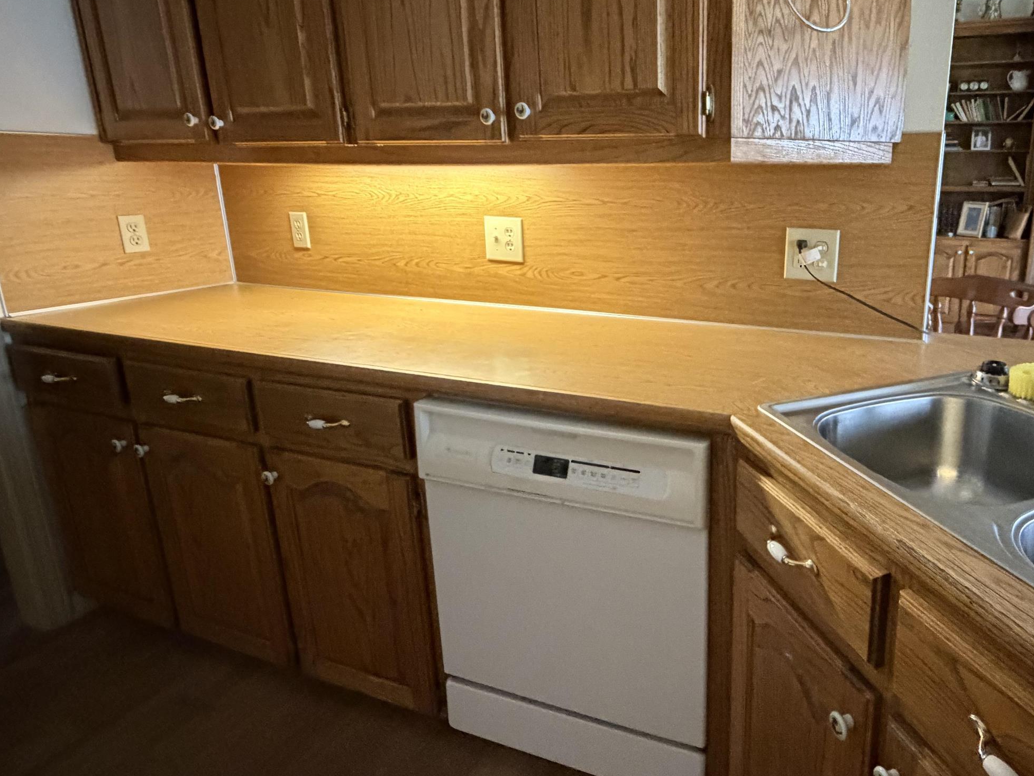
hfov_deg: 73.5
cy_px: 340
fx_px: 657
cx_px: 710
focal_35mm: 22
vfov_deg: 60.9
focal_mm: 2.22
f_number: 2.2
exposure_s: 1/40
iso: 1000
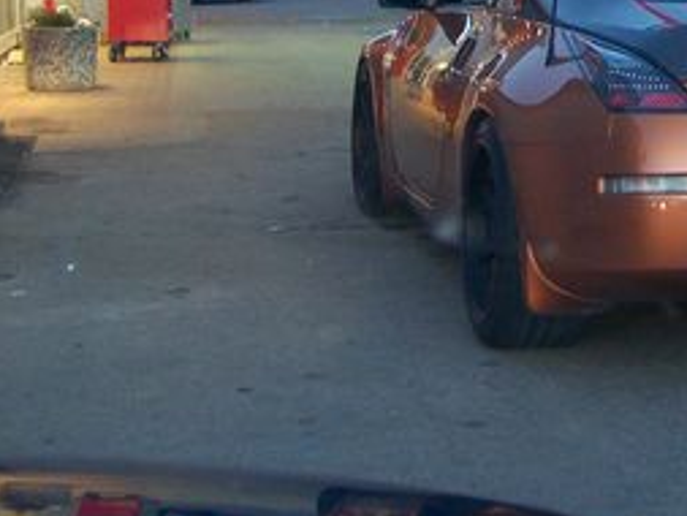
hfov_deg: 20.0
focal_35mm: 96
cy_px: -67
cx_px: 646
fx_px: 1906
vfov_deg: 15.0
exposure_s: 1/20
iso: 160
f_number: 2.8
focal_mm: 6.3
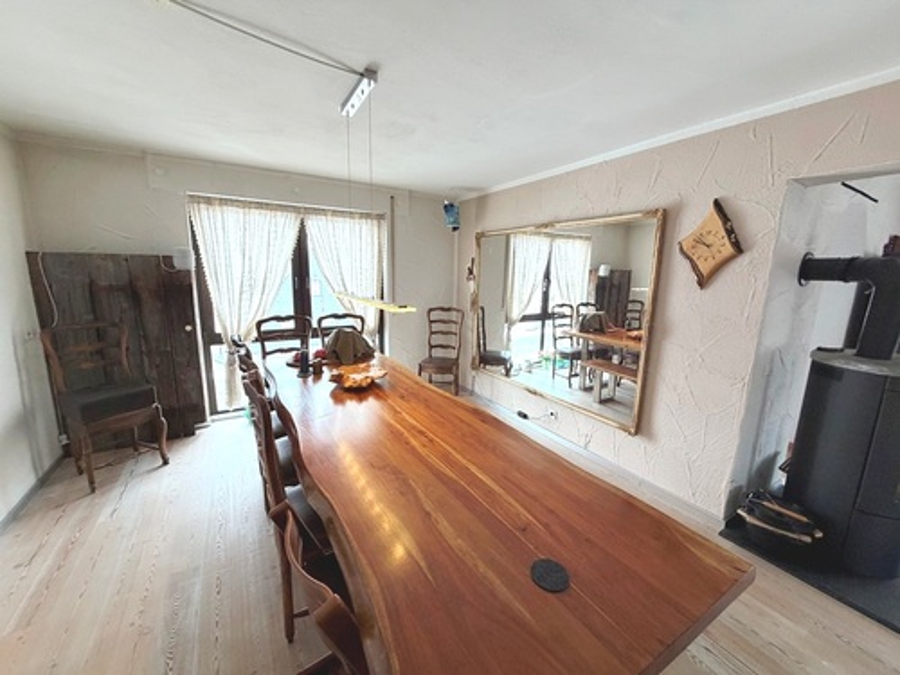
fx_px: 364
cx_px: 450
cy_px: 338
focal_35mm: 14
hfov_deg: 102.1
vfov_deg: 85.7
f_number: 2.2
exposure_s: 1/60
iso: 320
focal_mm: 2.22
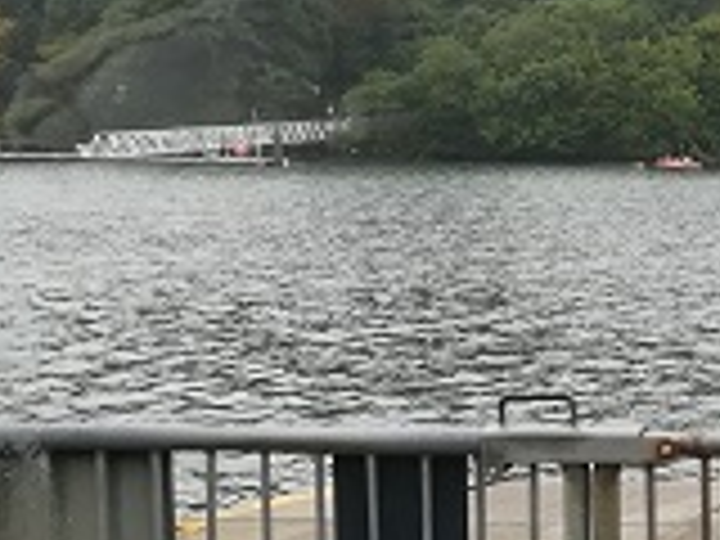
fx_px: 1685
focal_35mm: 81
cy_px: 308
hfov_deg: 20.4
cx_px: 1102
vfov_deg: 18.2
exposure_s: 1/194
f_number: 2.2
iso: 50
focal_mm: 3.83
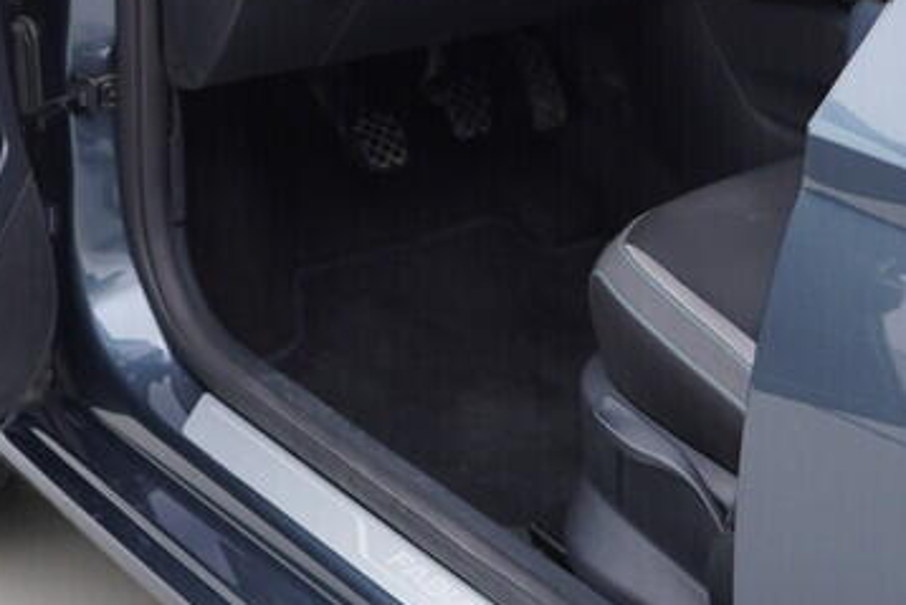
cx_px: 228
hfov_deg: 19.7
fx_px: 2593
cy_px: -22
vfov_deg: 13.1
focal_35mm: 103
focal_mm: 24
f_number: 3.2
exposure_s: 1/50
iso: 125
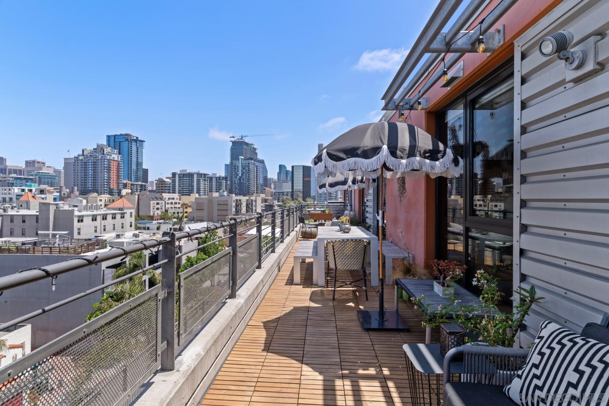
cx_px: 304
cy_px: 203
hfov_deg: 90.0
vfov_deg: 67.4
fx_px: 304
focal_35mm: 18
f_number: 11
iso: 100
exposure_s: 1/50
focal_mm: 18
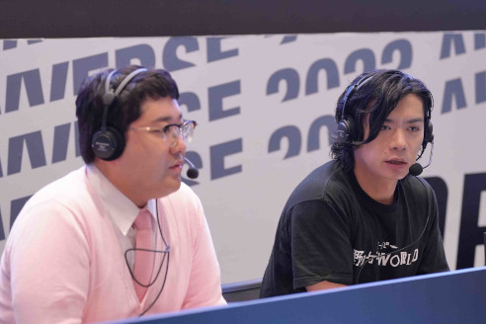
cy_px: 168
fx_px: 2362
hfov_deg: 11.7
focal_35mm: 175
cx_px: 237
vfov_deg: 7.8
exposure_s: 1/160
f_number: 2.8
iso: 2000
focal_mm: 112
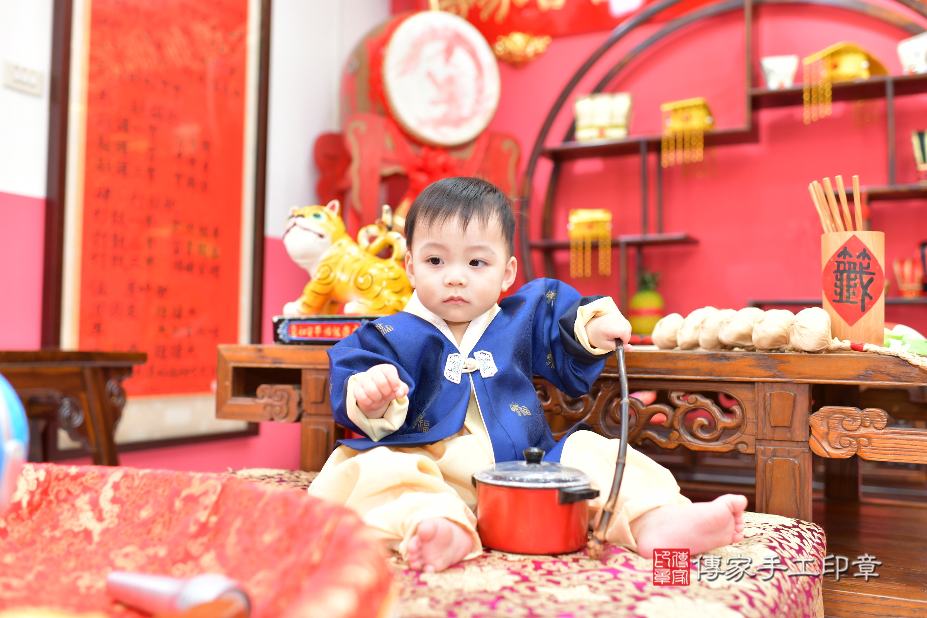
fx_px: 901
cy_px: 309
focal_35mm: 35
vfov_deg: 37.9
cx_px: 464
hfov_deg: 54.4
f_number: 2.8
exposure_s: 1/250
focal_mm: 35
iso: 400
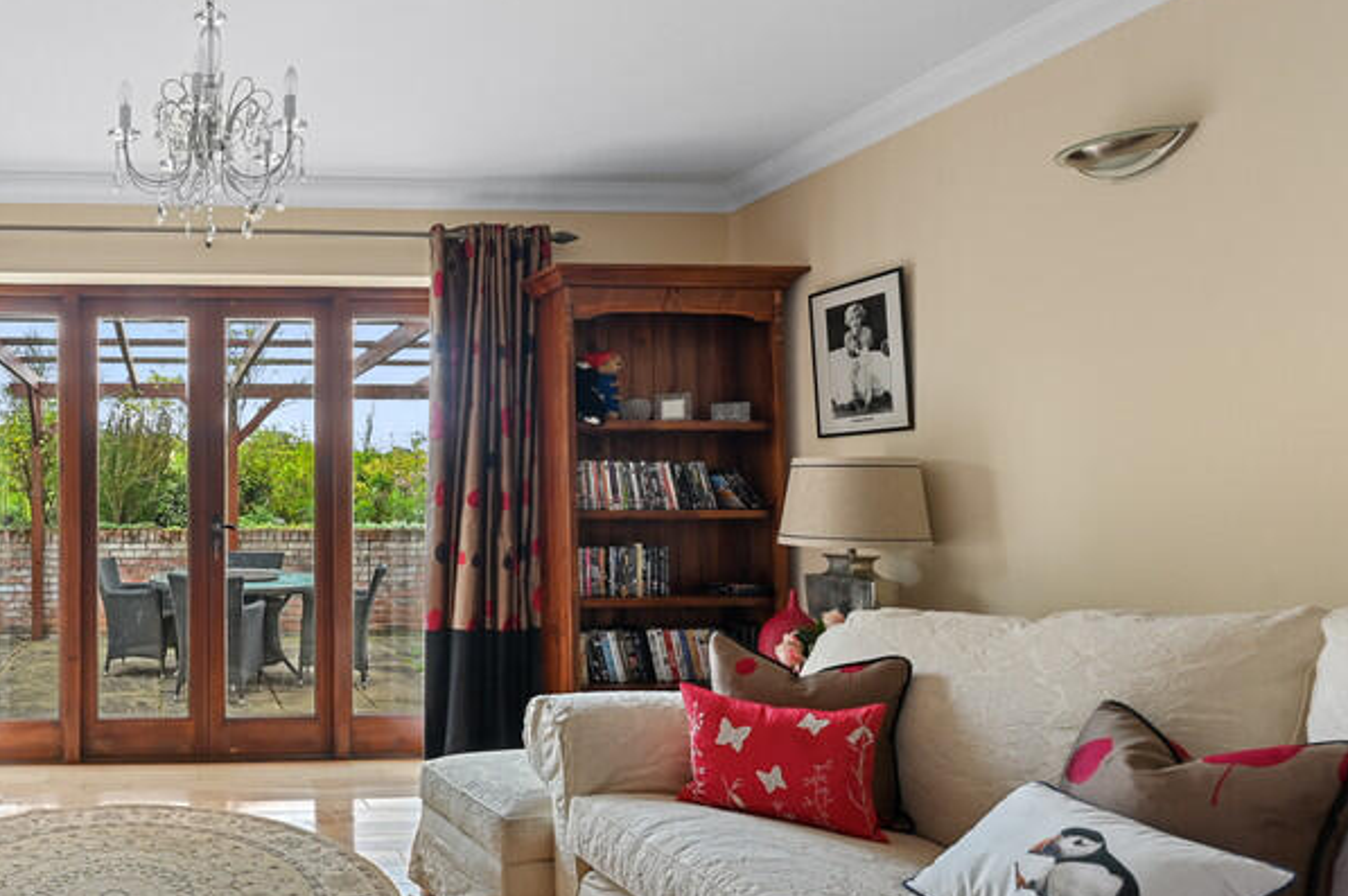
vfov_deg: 53.0
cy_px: 484
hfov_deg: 64.3
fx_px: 898
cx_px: 194
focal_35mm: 24
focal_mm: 14
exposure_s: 1.6
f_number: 8
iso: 400
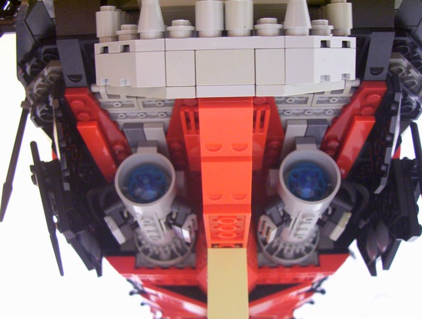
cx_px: 211
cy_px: 160
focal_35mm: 43
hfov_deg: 43.7
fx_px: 526
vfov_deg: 33.8
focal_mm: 5.77
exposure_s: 1/8
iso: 200
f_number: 2.73
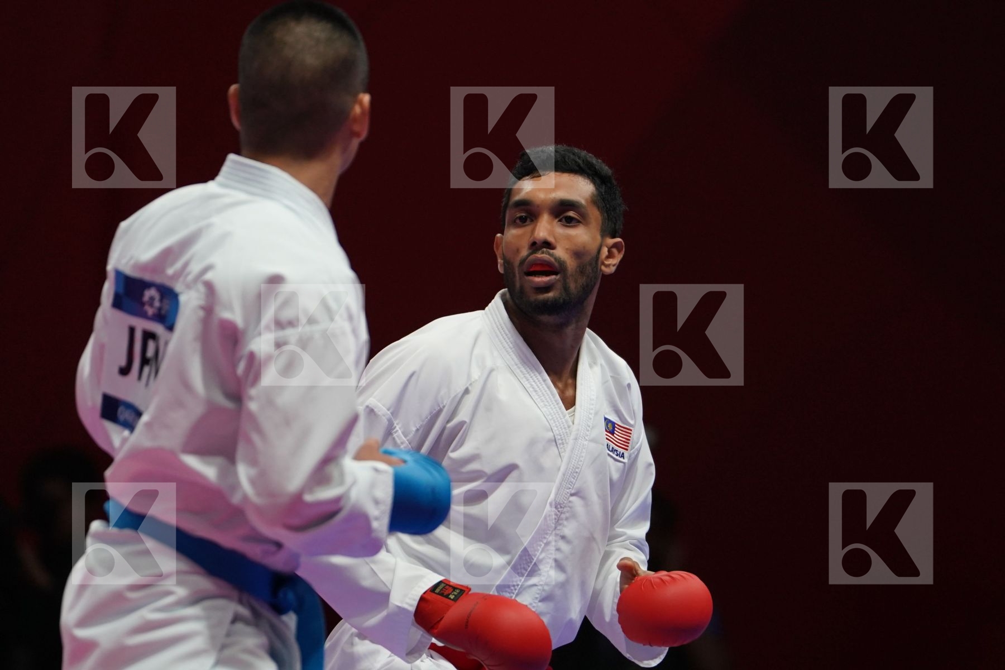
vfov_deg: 3.3
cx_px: 502
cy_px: 335
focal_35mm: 420
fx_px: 11724
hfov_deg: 4.9
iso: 1600
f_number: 4
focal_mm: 280
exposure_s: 1/1000
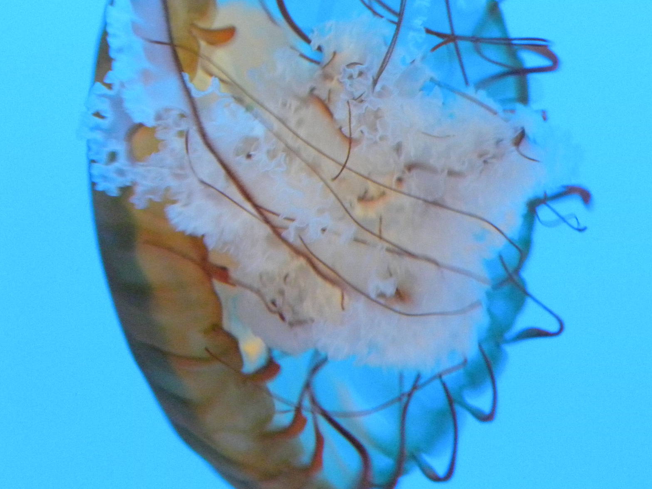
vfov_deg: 10.1
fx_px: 2769
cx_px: 326
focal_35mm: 147
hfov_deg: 13.4
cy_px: 240
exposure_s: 1/9
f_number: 5
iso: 800
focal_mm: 25.7
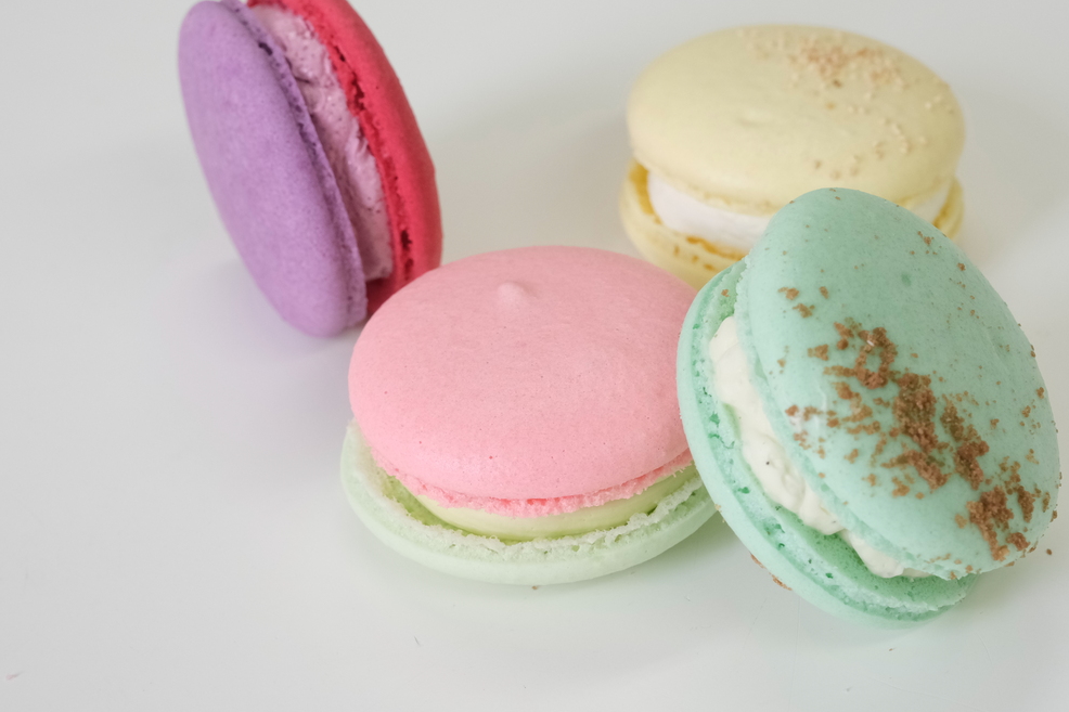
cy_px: 321
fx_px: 2761
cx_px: 610
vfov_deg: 14.7
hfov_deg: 21.9
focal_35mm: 93
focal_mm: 51.6
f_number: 11
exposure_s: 1/56
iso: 1600
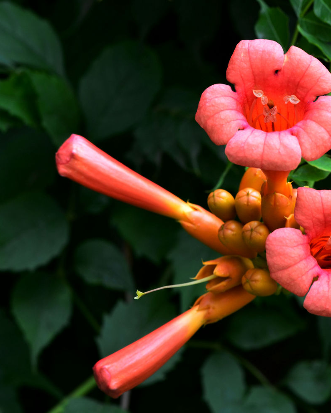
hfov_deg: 6.9
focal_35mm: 224
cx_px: 191
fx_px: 2740
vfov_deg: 8.6
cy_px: 207
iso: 360
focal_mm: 105
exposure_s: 1/60
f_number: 10
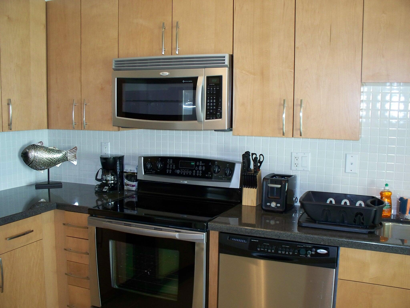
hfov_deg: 51.4
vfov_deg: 39.7
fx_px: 426
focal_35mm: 36
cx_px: 205
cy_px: 154
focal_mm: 7.54
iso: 200
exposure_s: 1/50
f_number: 2.8
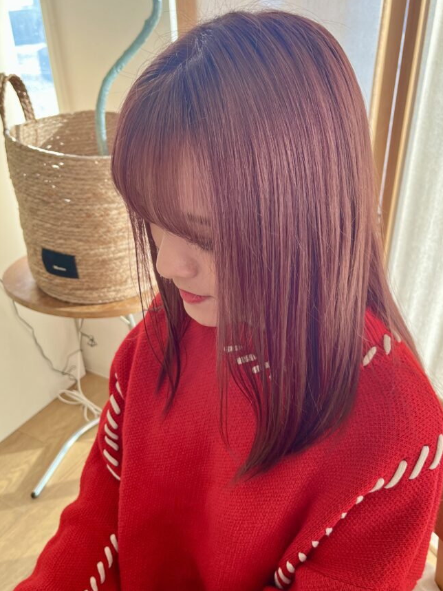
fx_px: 529
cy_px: 316
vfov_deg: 58.3
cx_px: 252
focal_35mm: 31
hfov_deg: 45.3
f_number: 1.6
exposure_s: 1/122
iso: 64
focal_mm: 5.1
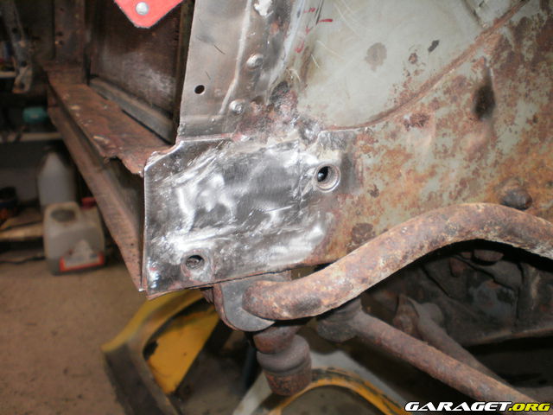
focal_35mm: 36
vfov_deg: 39.7
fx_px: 575
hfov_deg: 51.4
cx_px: 276
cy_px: 208
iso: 125
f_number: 3.1
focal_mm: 6.3
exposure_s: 1/30
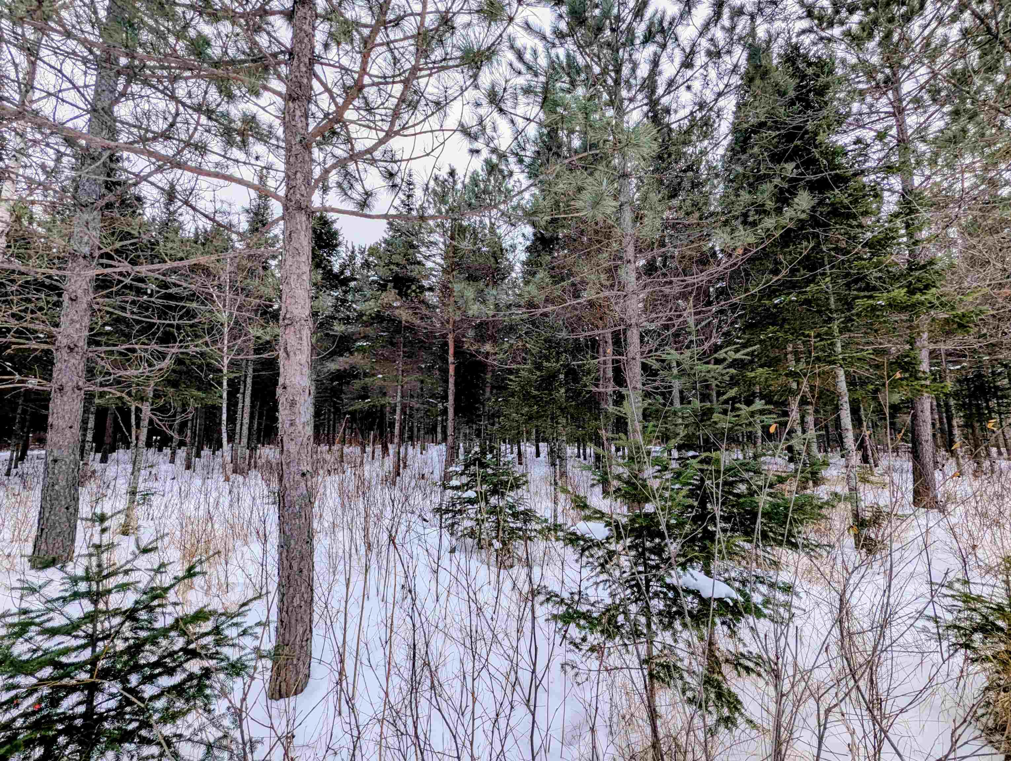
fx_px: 380
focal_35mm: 13
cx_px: 506
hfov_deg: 106.1
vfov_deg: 90.1
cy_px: 380
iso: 38
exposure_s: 1/91.2
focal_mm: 1.95
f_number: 2.2
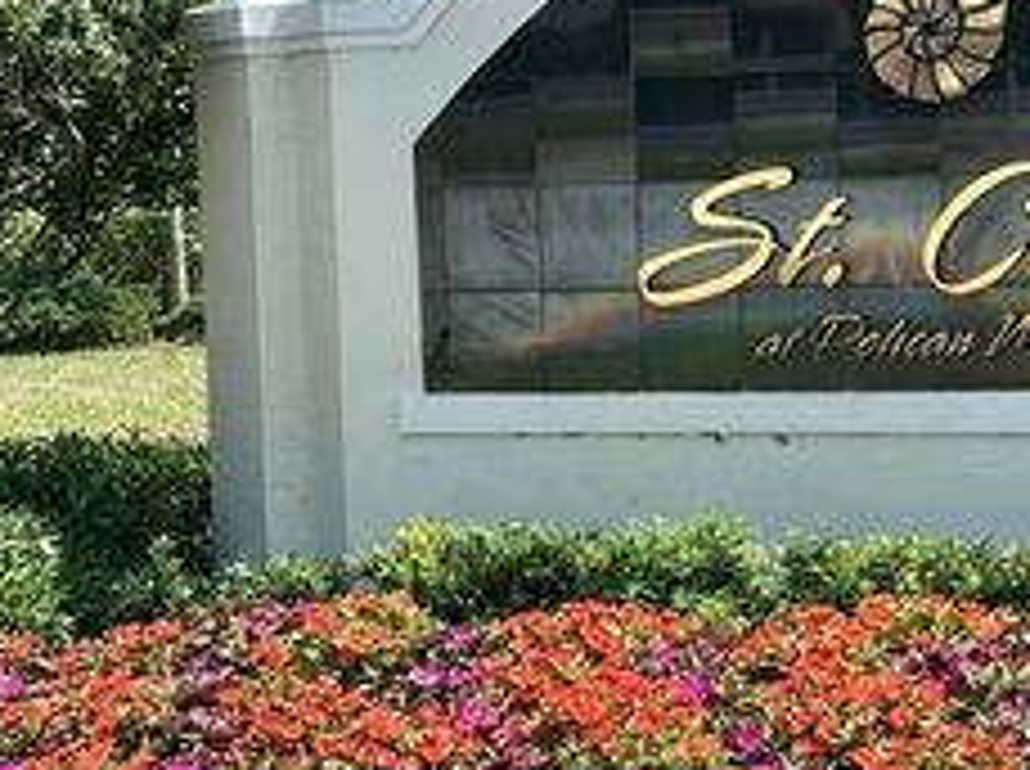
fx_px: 3119
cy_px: 169
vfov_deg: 14.0
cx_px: 936
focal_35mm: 105
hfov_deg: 18.4
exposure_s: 1/2203
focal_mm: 6.86
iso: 64
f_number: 1.78
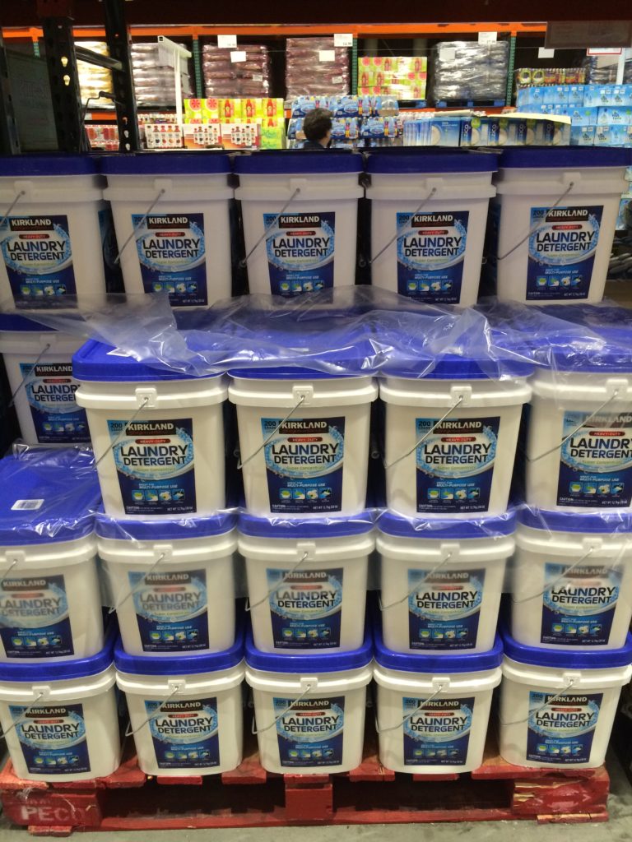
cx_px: 316
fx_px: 706
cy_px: 421
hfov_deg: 48.2
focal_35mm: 29
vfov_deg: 61.7
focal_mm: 4.15
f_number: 2.2
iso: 160
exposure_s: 1/30
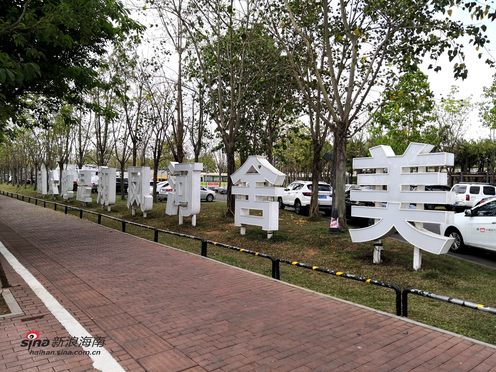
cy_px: 186
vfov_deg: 51.4
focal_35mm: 27
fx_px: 387
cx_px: 248
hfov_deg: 65.3
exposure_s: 1/539
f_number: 1.8
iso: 50
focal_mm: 3.95
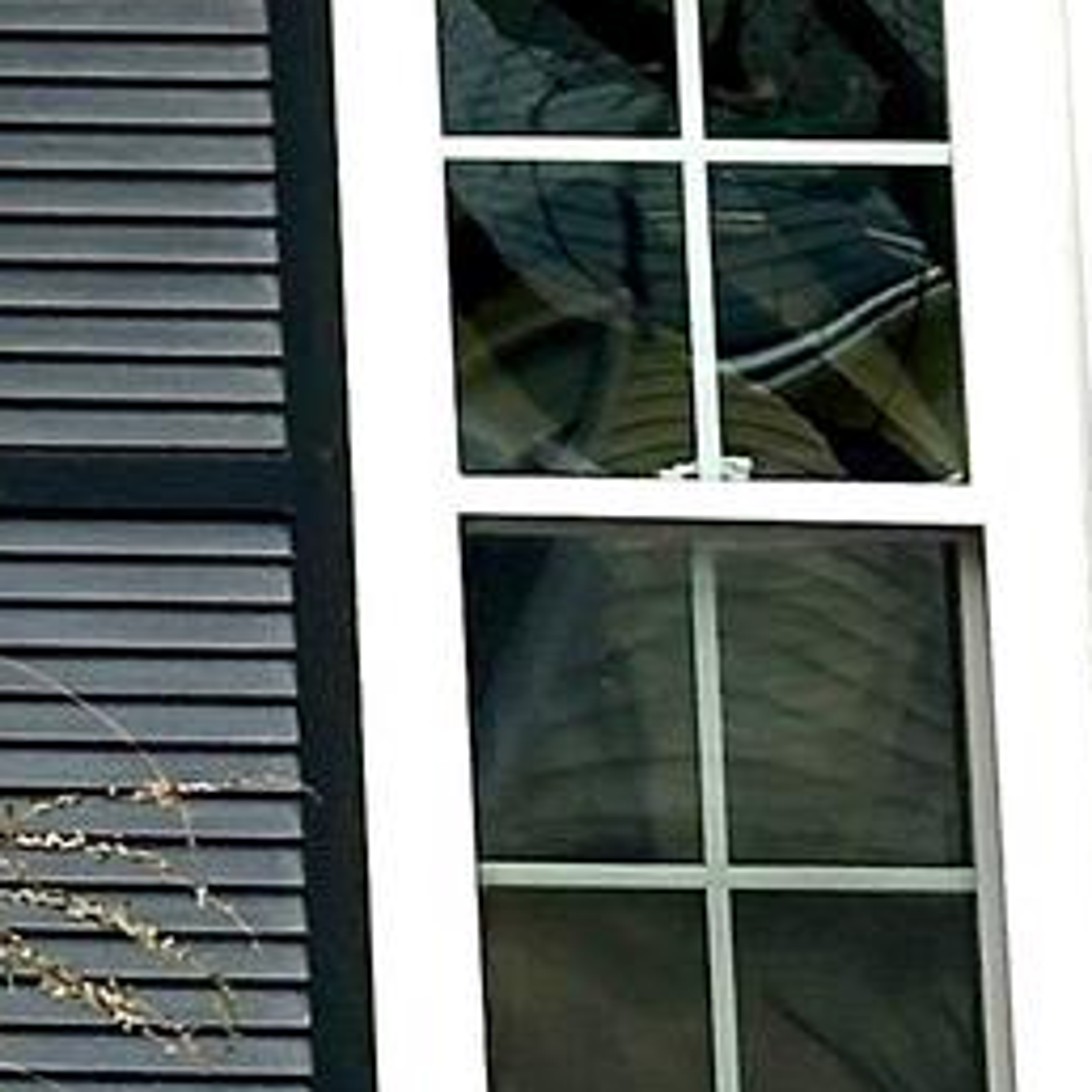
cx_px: -2480
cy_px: -1439
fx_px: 12028
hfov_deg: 4.9
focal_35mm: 337
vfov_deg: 5.1
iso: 64
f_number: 1.78
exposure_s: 1/344
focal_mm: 6.86
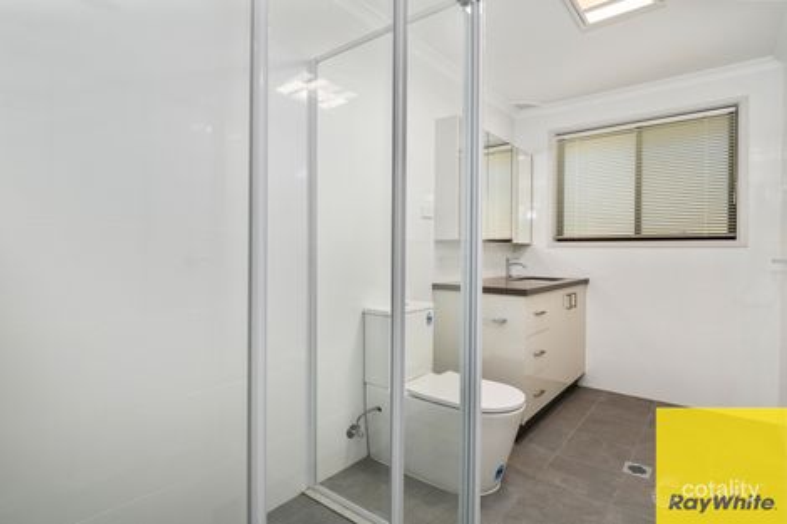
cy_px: 262
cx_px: 394
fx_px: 350
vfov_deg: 73.7
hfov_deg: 96.8
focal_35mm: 16
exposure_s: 1/15
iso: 400
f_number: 11
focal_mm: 16
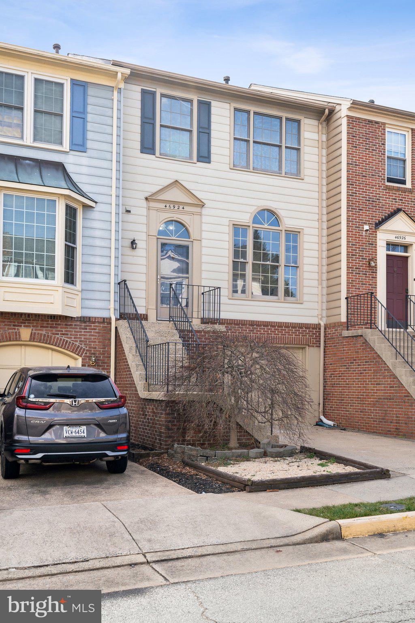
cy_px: 312
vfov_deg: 54.4
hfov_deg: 37.9
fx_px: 605
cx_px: 208
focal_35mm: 35
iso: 200
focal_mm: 35
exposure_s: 1/250
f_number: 8
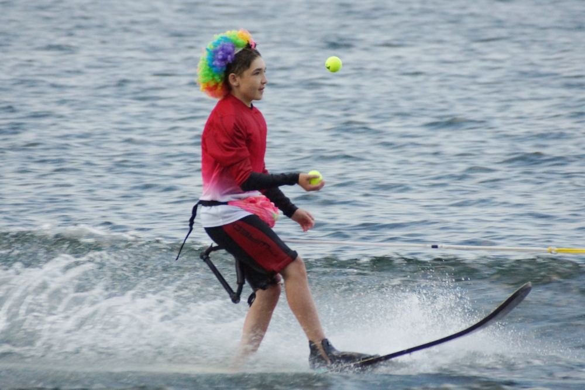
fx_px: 5117
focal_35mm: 315
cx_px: 292
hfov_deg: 6.5
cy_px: 195
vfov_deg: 4.4
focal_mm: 210
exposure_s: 1/320
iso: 1600
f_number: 6.3
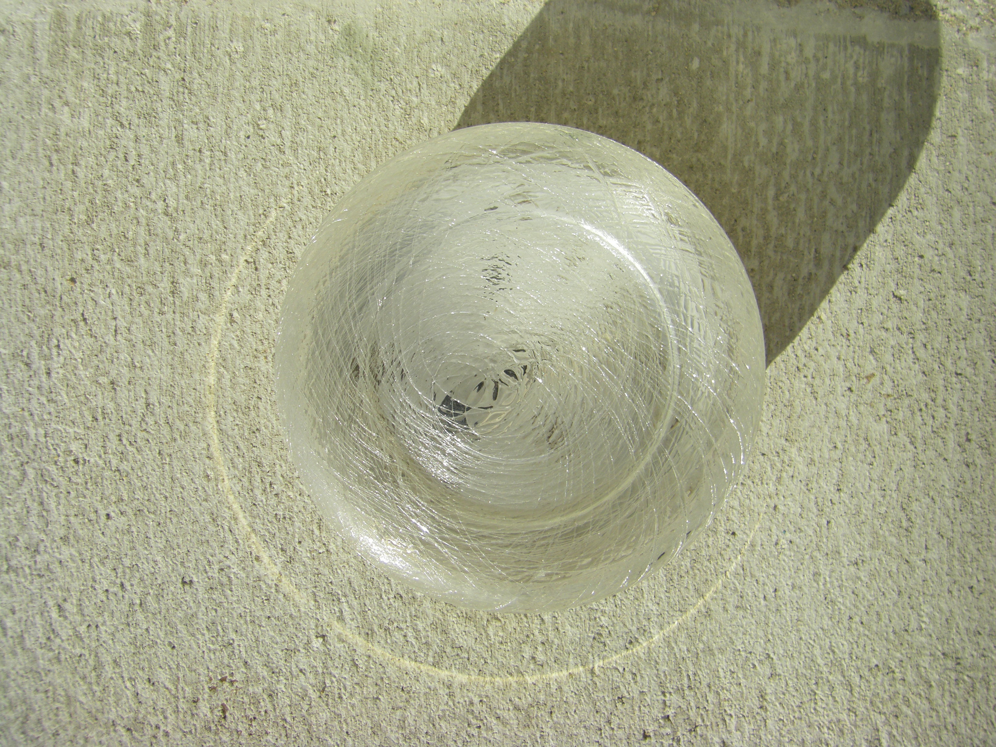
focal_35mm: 38
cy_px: 374
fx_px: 1093
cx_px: 498
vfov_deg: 37.7
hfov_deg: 49.0
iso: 64
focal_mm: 6.3
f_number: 7
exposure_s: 1/320
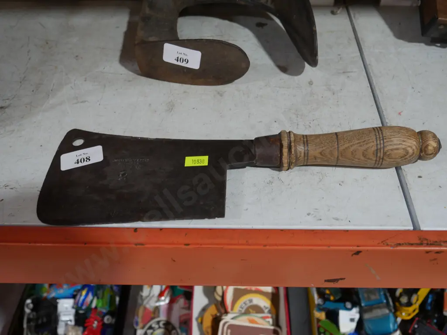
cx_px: 224
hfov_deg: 49.0
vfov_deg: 37.8
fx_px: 491
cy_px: 168
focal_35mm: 38
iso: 400
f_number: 4.1
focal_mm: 19
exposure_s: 1/60
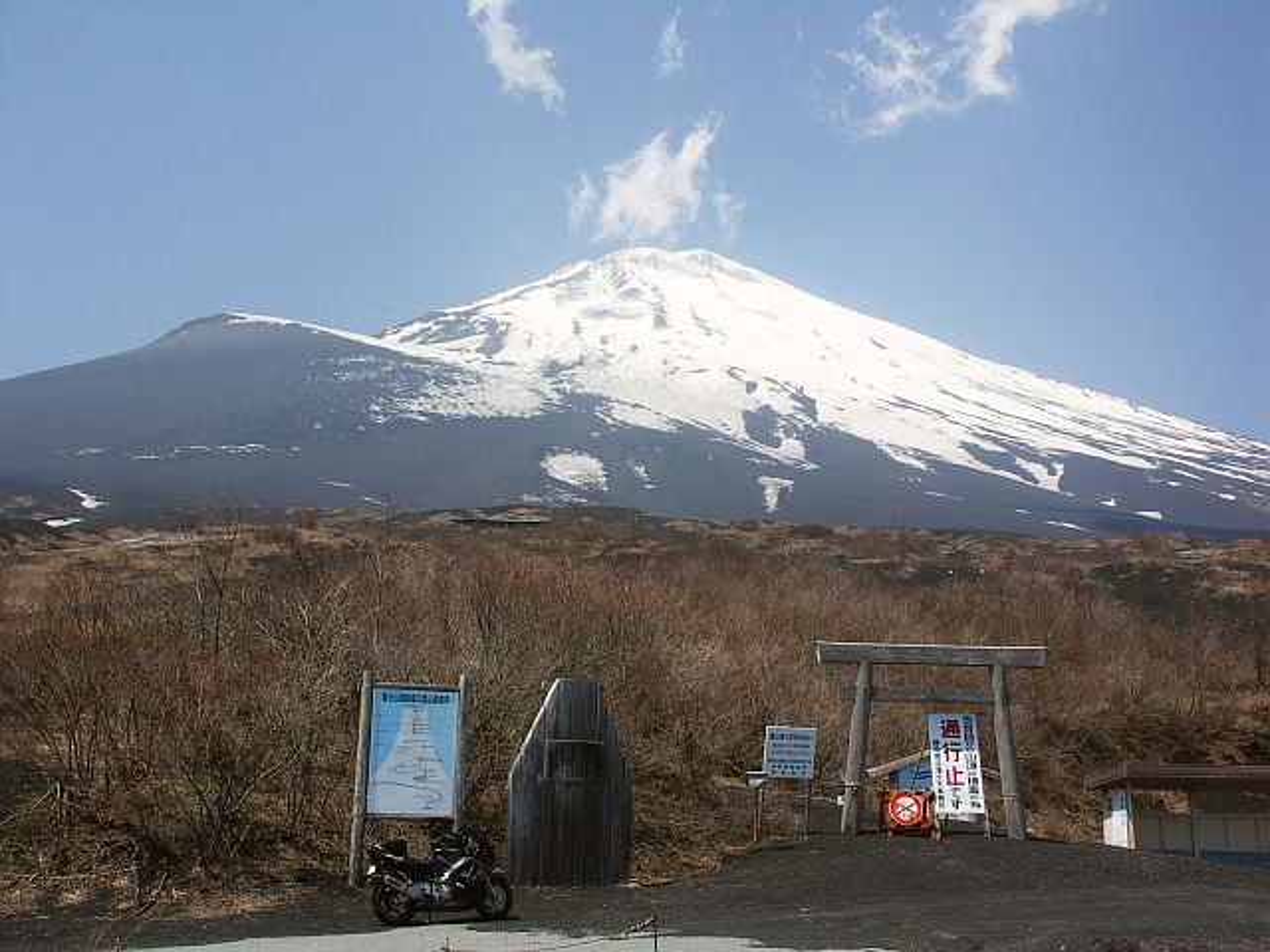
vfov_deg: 32.9
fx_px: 1614
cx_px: 635
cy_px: 476
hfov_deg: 42.9
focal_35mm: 44
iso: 50
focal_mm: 11.4
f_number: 11
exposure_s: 1/100
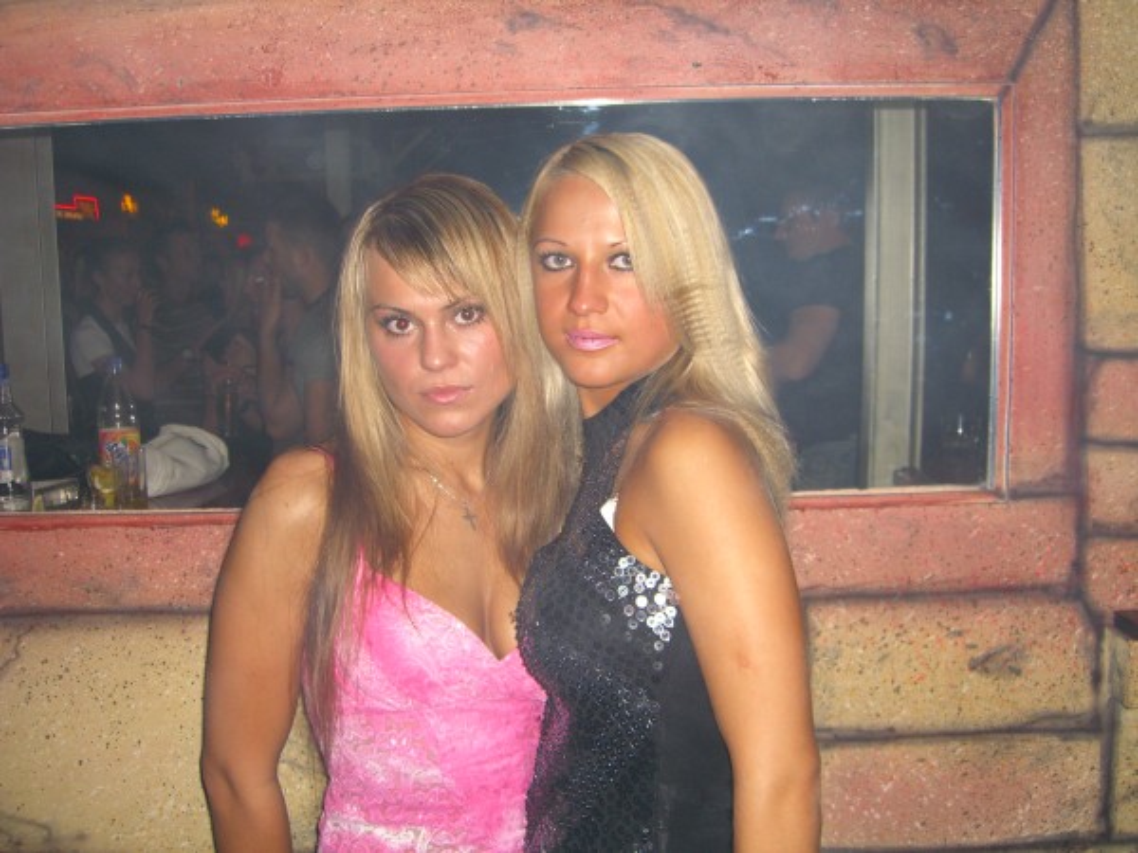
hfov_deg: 49.0
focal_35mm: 38
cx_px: 569
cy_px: 426
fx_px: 1249
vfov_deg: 37.7
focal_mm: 7.9
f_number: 2.8
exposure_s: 1/60
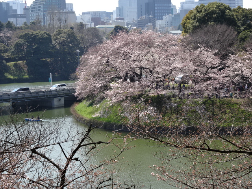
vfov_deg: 17.8
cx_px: 126
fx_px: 604
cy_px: 94
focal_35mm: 83
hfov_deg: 23.6
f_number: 5
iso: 80
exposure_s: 1/250
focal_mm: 14.12
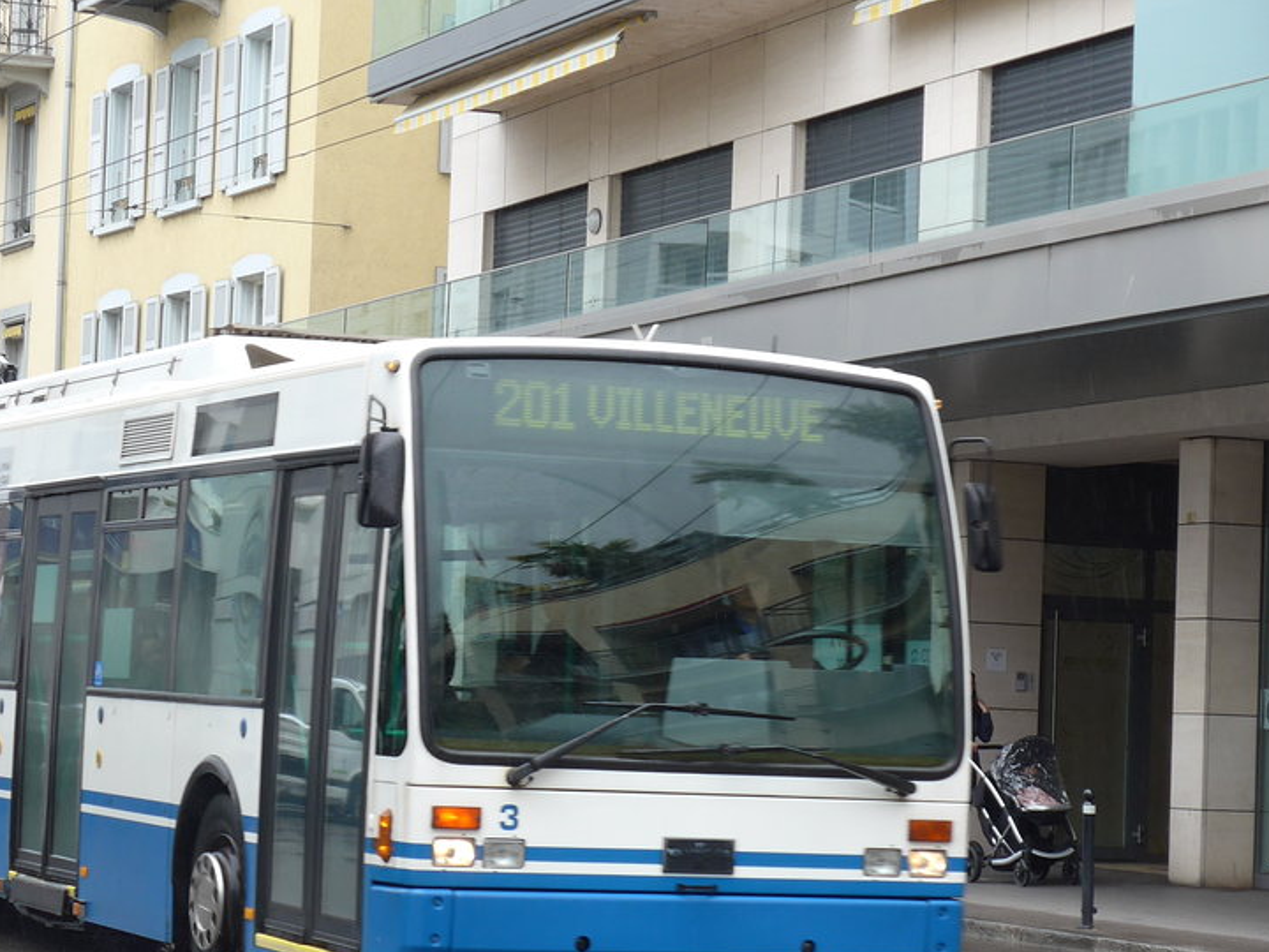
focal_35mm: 110
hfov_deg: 17.8
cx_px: 404
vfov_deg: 13.5
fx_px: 4033
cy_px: 538
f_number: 3.9
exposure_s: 1/200
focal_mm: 13.4
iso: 80
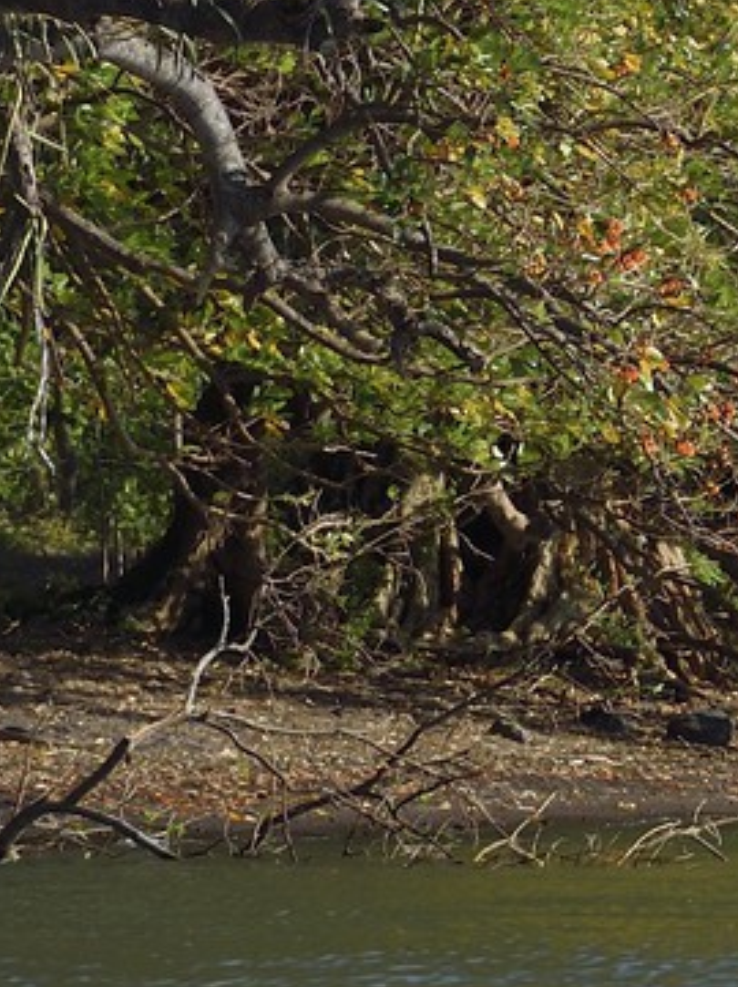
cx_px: 2069
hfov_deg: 1.7
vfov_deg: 2.3
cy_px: -331
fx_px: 24291
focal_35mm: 853
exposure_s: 1/400
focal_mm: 200
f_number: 6.3
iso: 200
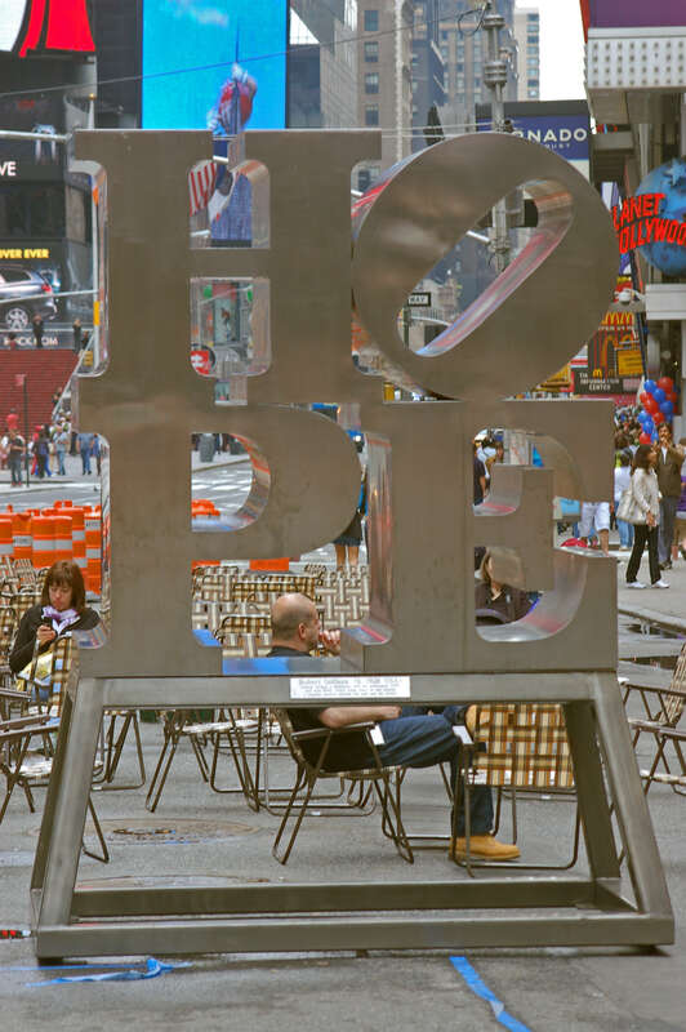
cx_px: 343
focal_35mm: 150
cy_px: 516
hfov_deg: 9.1
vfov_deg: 13.7
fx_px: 4295
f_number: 9
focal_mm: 100
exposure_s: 1/100
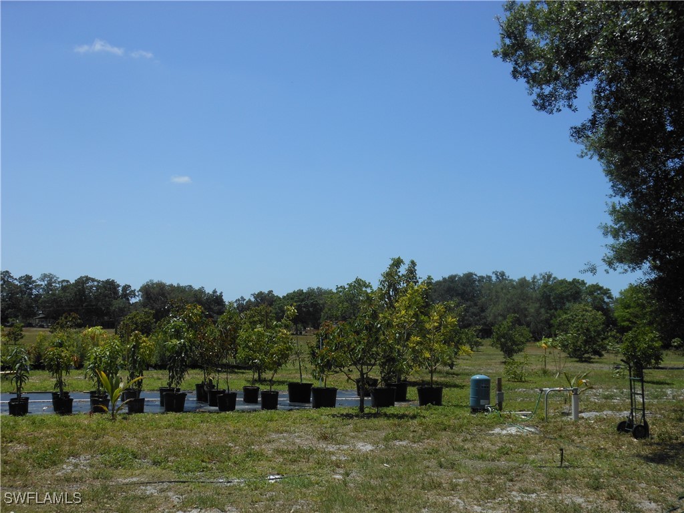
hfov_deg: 43.9
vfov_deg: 33.6
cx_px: 342
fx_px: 850
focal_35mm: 43
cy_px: 256
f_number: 3.8
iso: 80
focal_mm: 7.7
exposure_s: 1/1250
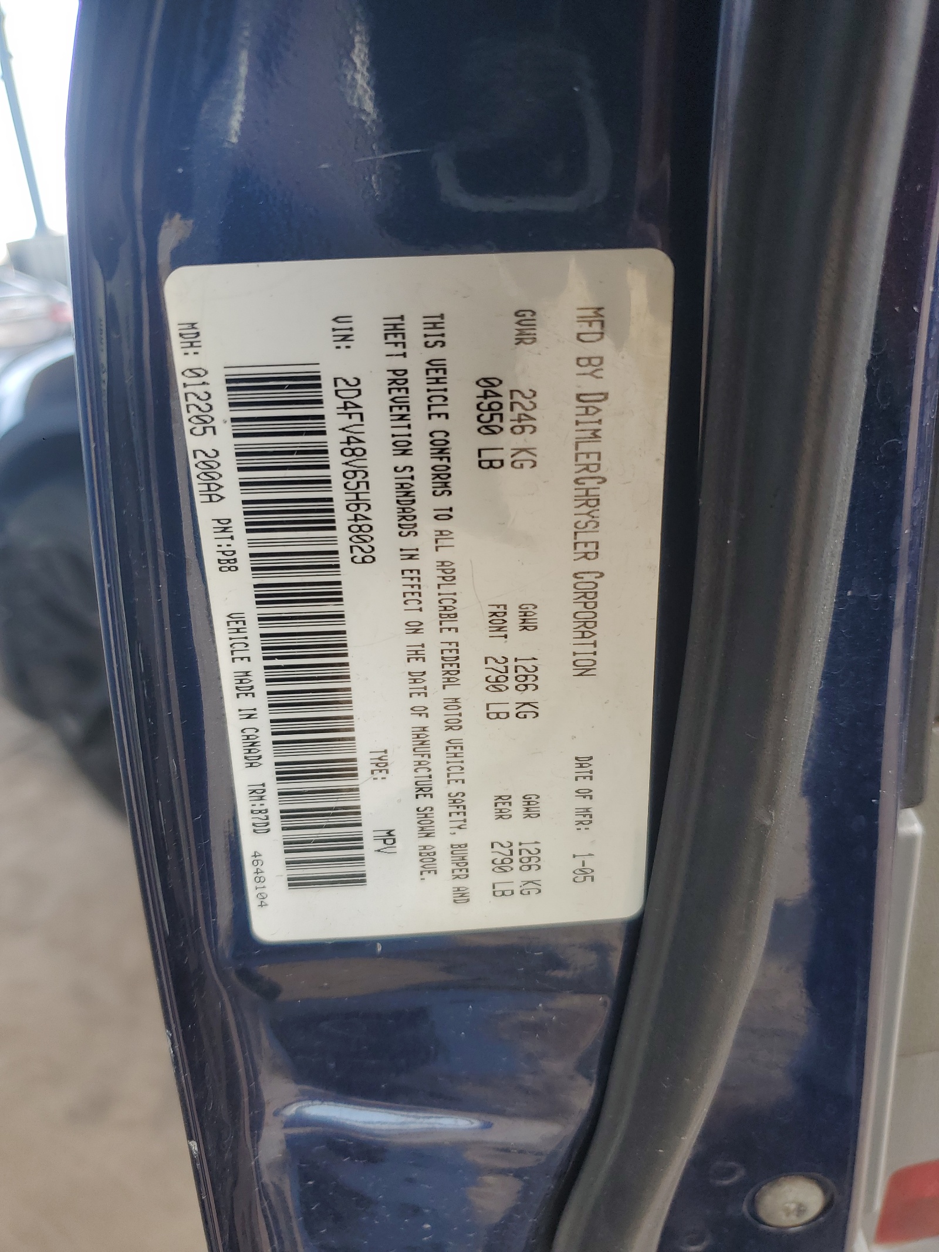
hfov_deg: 53.1
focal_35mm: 26
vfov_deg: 67.3
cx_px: 470
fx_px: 940
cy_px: 626
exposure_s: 1/204
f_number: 1.5
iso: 50
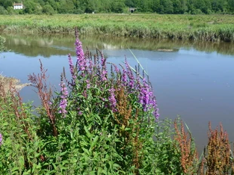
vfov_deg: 33.5
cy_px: 76
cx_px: 61
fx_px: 290
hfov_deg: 42.7
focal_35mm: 43
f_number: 2.8
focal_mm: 5
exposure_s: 1/640
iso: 80
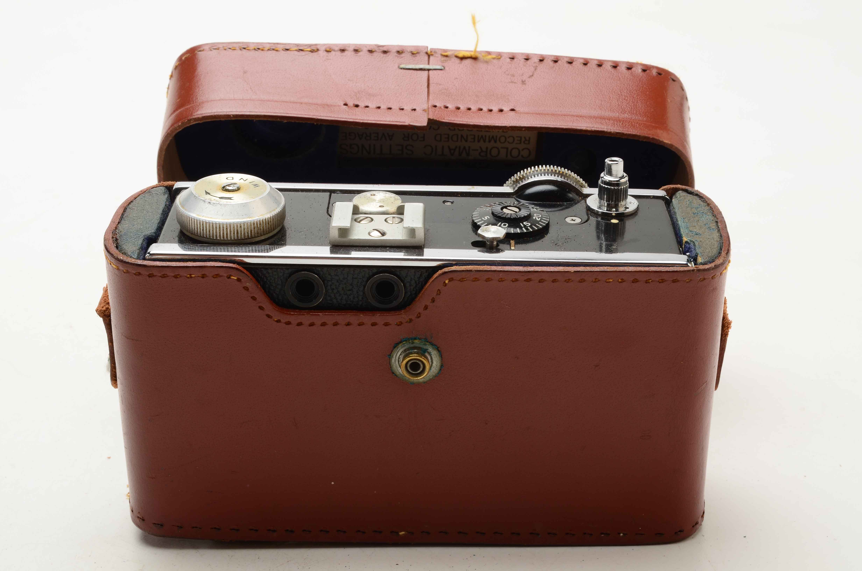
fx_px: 1613
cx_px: 431
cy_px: 286
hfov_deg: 29.9
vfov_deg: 20.1
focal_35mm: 68
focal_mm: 45
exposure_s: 1/160
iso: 100
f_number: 22
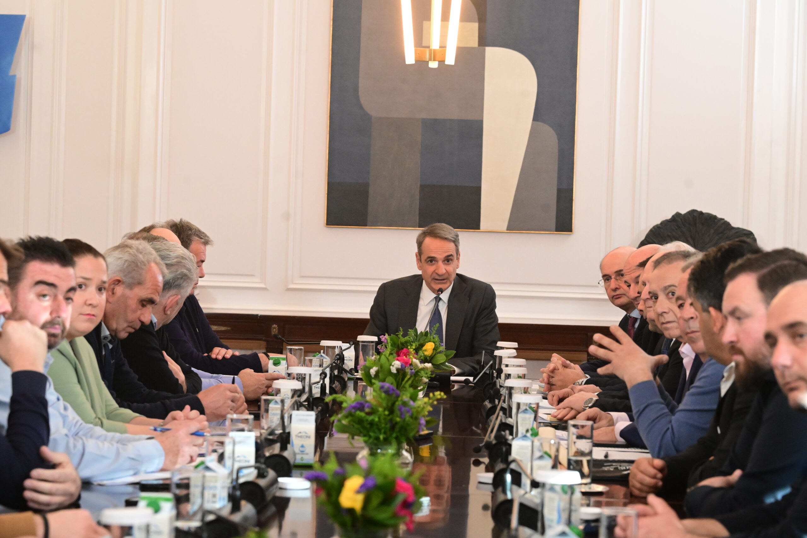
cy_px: 269
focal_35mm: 102
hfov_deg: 20.0
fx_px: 2286
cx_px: 404
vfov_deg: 13.4
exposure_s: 1/400
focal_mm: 102
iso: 8000
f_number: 6.3
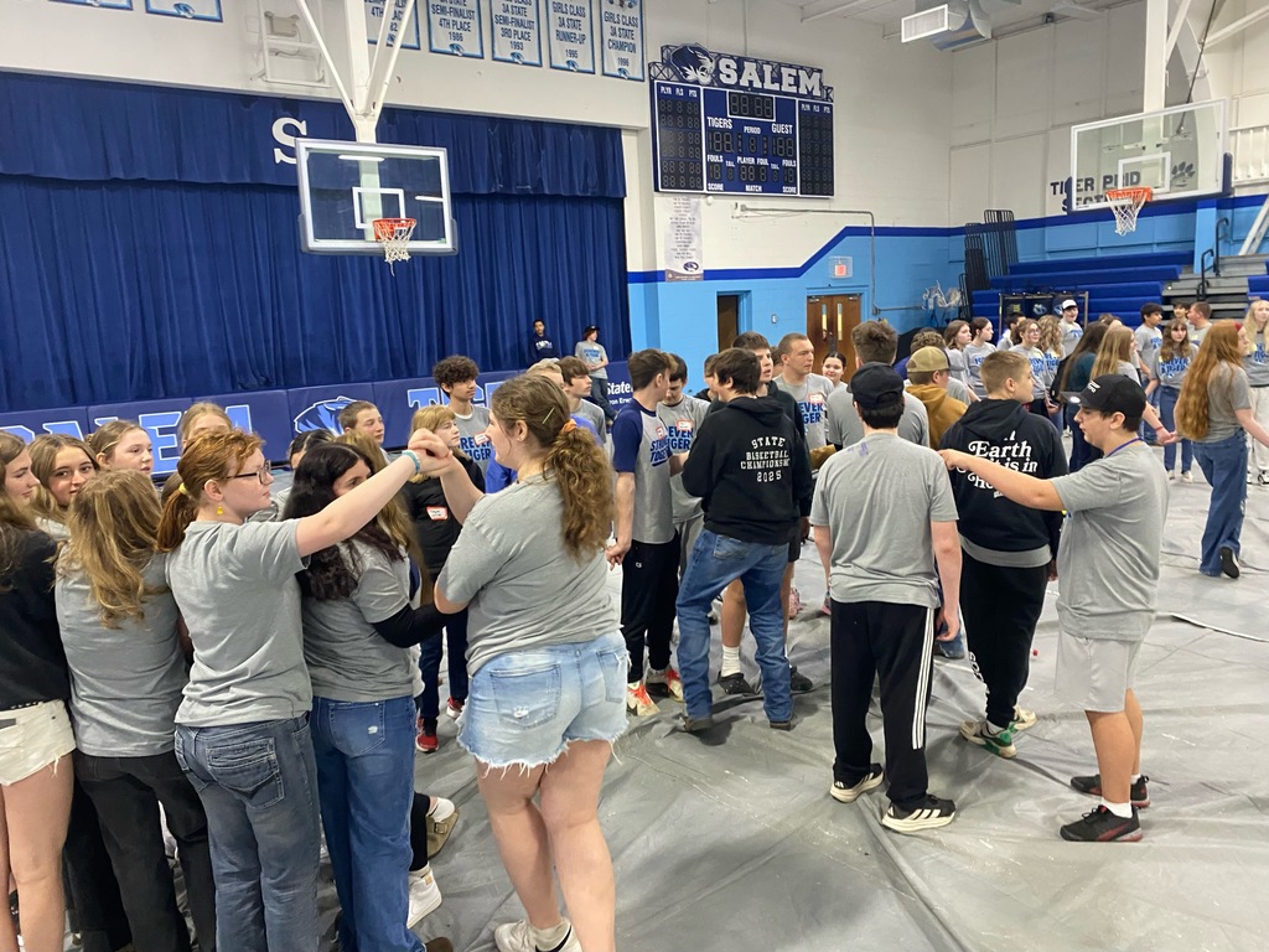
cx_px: 634
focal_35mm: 26
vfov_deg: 53.1
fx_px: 953
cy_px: 476
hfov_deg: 67.3
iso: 250
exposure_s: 1/60
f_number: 1.8
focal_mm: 4.25
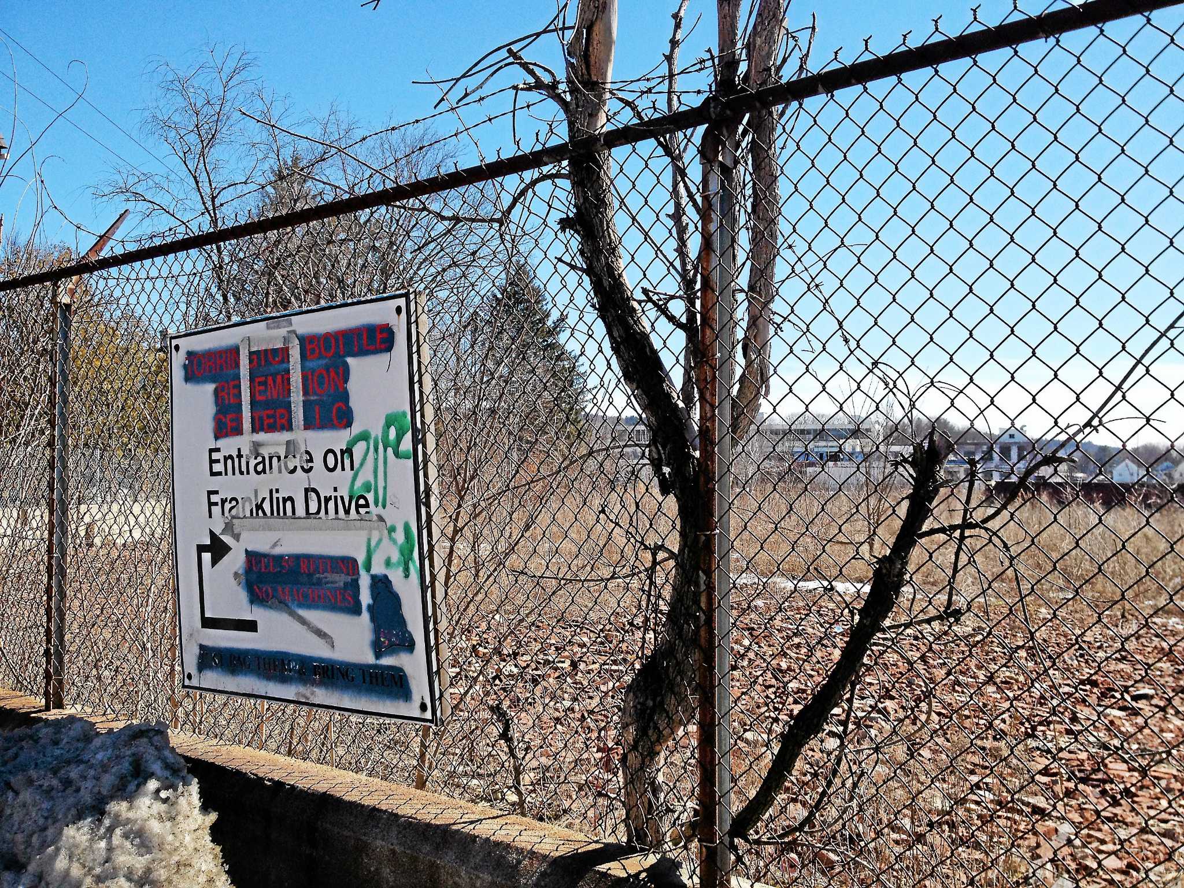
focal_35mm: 35
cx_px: 592
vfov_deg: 40.7
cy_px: 444
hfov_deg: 52.6
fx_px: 1197
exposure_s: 1/1416
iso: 50
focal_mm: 4.28
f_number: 2.4
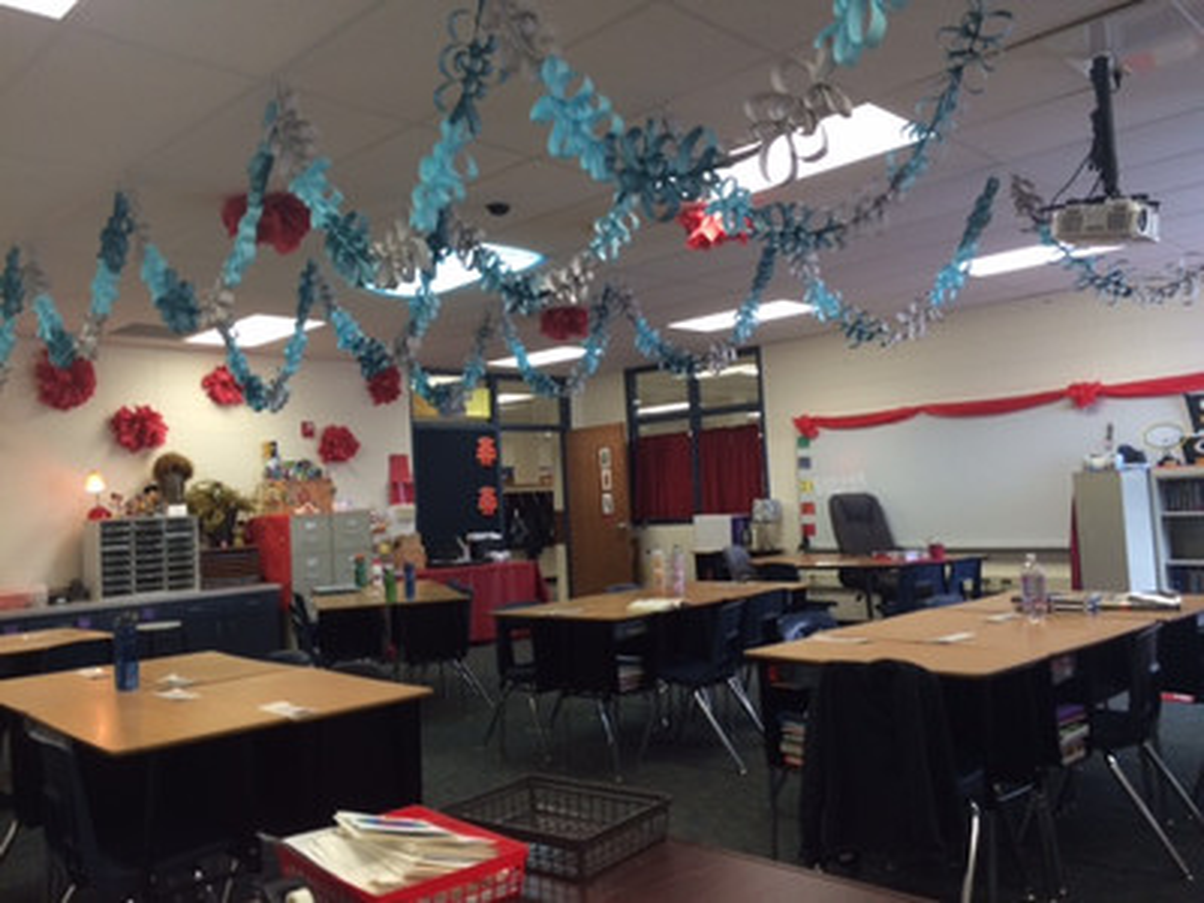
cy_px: 452
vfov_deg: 48.2
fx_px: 1009
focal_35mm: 29
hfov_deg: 61.7
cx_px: 602
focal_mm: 4.15
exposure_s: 1/30
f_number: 2.2
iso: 40
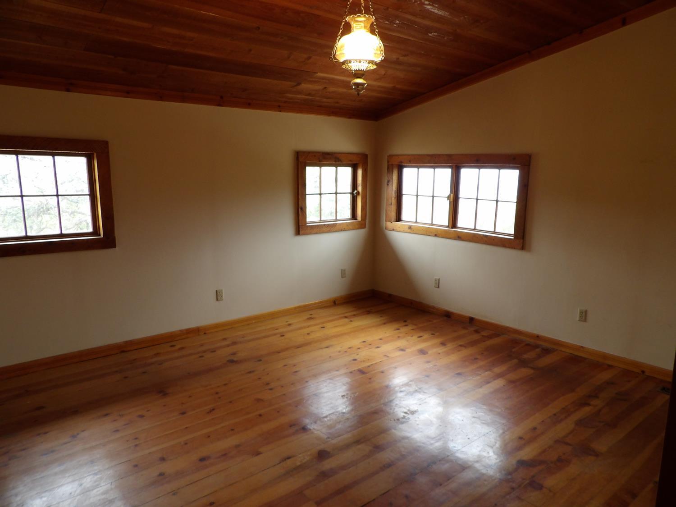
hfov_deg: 71.6
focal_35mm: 24
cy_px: 254
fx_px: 469
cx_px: 338
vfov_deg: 56.8
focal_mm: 4.3
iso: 144
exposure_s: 1/33
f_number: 3.2
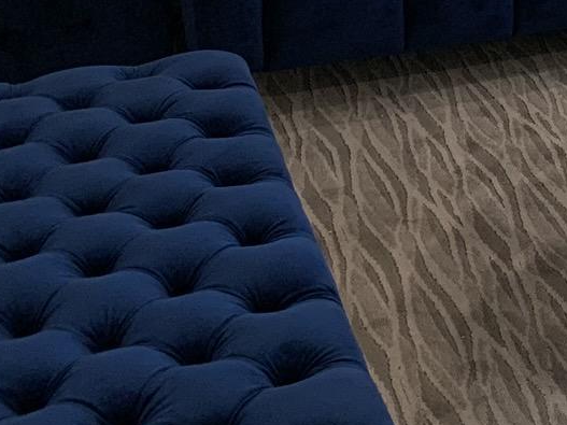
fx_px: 1654
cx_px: 1054
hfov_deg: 16.1
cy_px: -267
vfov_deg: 13.5
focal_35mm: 101
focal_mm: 4.25
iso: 80
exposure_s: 1/60
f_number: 1.8
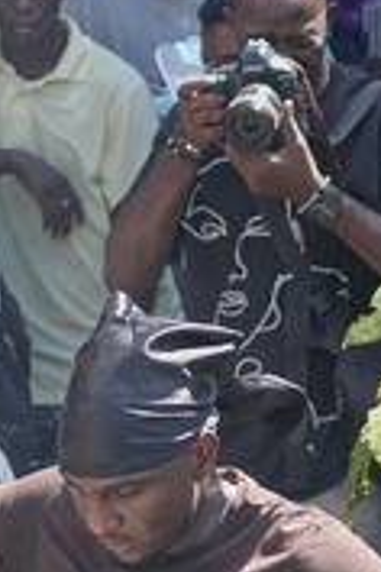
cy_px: 645
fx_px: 3222
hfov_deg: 6.7
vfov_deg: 10.0
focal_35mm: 203
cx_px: 507
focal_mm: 35
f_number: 2.2
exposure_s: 1/320
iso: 50
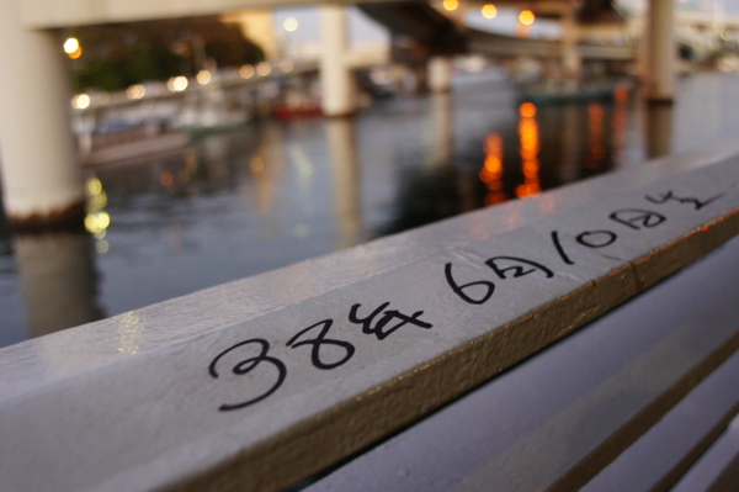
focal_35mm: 36
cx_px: 370
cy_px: 246
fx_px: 738
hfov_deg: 53.2
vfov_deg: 36.8
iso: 1600
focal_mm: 24
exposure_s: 1/25
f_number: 4
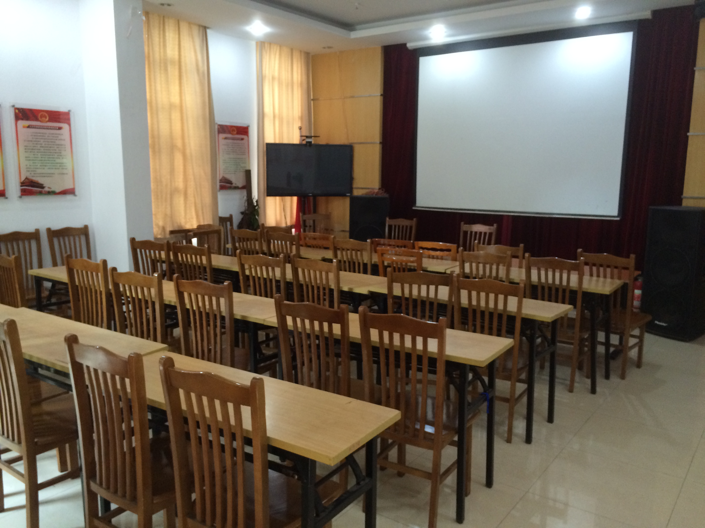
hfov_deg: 61.7
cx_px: 352
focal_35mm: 29
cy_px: 264
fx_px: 591
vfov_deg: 48.2
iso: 250
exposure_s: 1/33
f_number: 2.2
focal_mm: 4.15
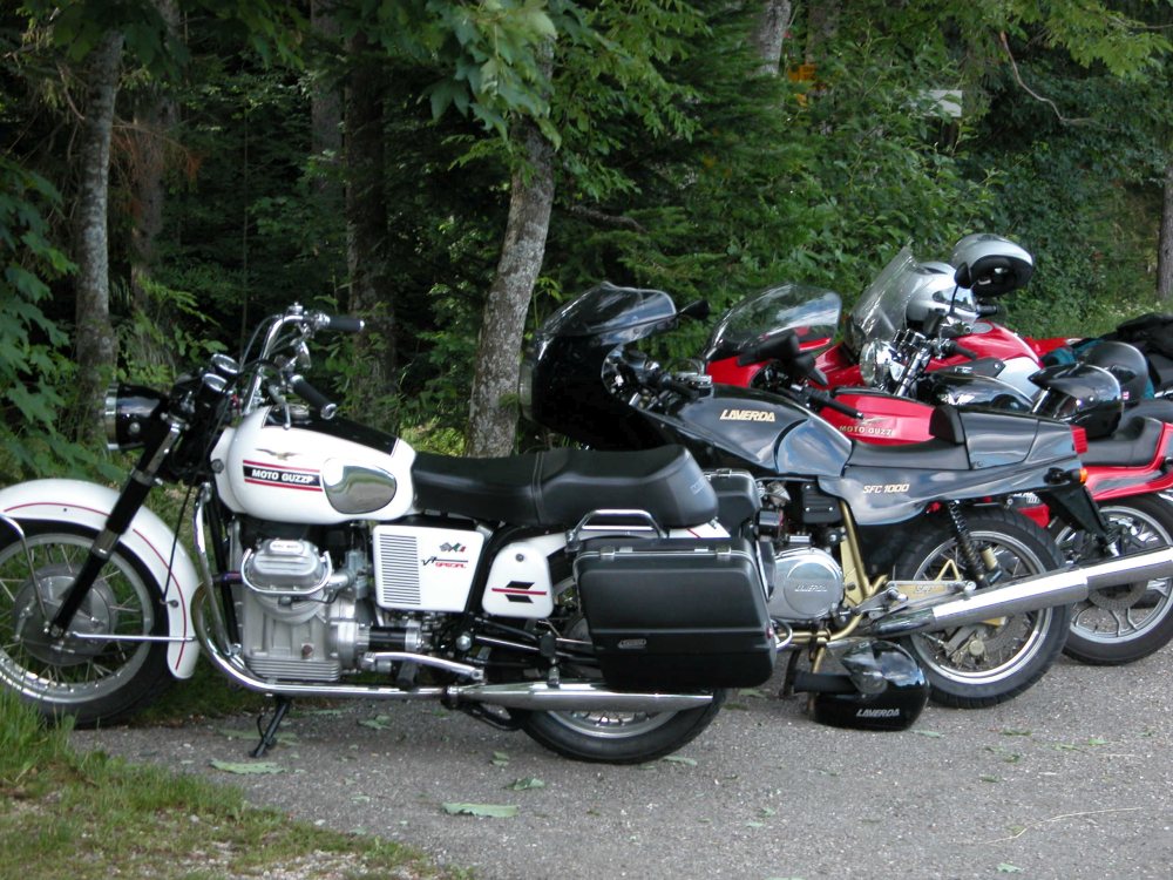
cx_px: 586
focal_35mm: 93
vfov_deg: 15.9
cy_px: 440
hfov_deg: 21.1
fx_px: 3151
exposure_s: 1/60.3
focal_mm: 23.7
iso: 100
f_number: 3.6
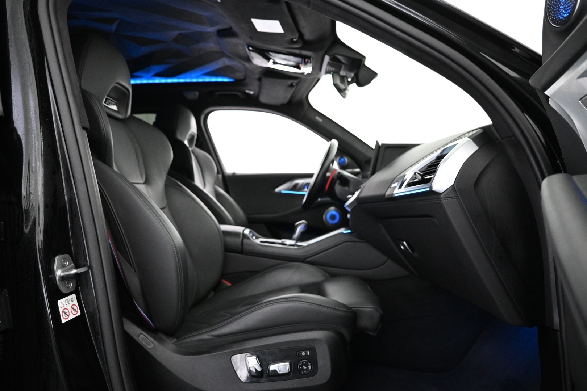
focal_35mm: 24
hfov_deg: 73.7
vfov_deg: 53.1
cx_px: 294
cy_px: 196
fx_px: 391
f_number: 3.5
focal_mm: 16
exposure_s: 1/25
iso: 1600
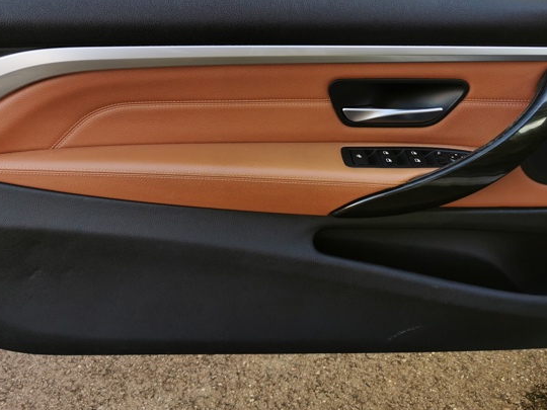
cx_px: 310
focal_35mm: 40
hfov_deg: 46.7
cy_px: 140
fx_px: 632
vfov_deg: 35.6
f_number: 1.8
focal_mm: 5.58
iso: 50
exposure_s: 1/157
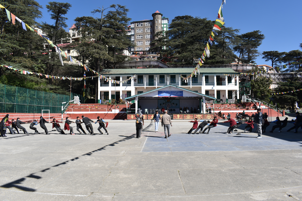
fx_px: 226
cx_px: 151
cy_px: 100
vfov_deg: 47.9
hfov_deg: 67.4
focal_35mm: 27
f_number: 8
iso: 110
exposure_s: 1/250
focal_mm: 18
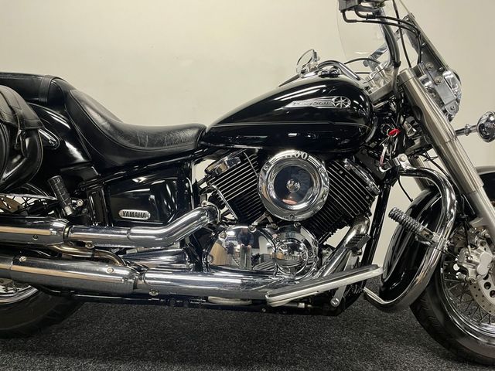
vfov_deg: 53.1
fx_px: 372
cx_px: 248
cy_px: 186
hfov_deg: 67.3
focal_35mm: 26
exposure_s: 1/50
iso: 160
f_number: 1.6
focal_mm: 5.1
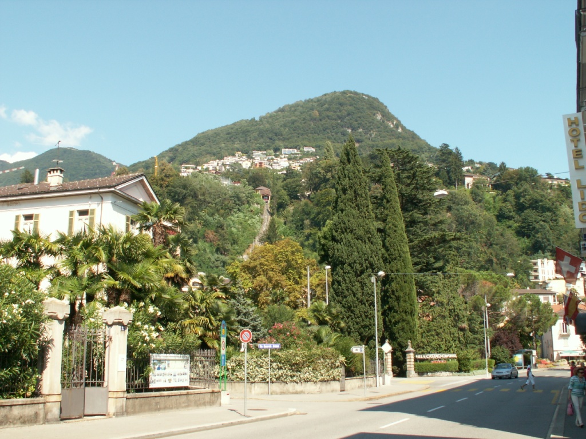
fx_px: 593
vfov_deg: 40.7
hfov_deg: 52.6
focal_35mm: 35
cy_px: 220
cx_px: 293
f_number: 5.6
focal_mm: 5.86
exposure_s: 1/125
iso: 50
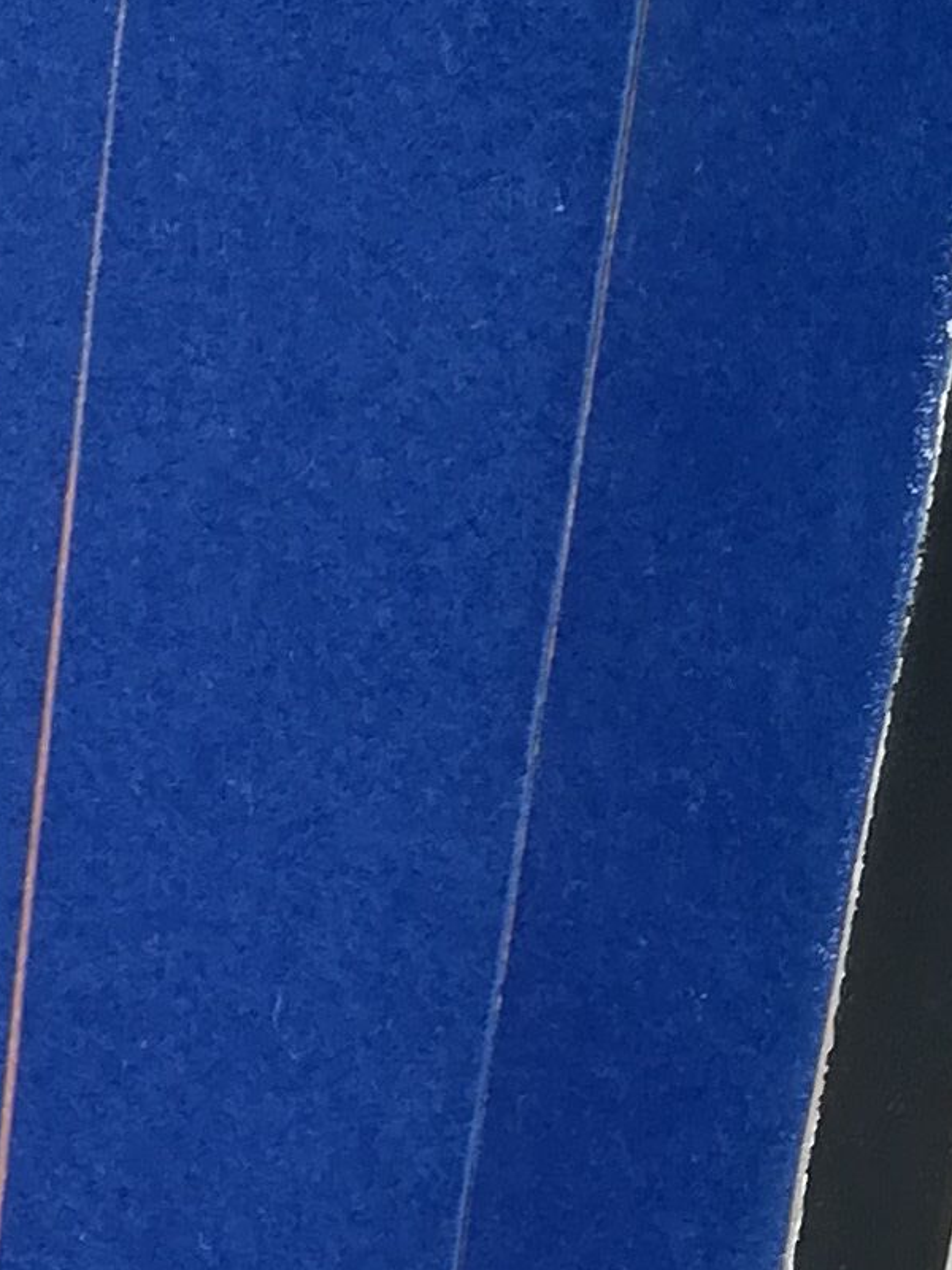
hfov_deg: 11.0
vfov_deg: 15.0
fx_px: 4730
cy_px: 1260
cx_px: -481
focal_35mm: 129
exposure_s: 1/50
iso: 80
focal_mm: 3.83
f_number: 2.2
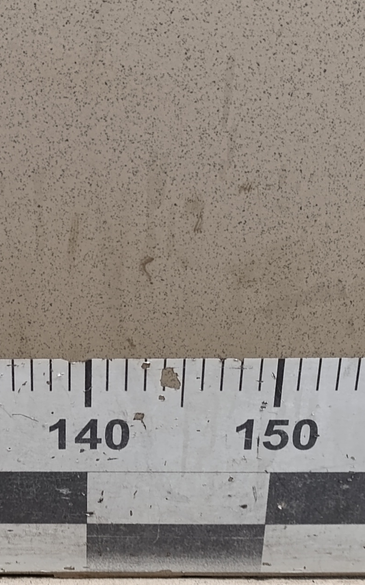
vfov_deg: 26.1
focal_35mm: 79
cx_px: 10
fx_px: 1257
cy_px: 337
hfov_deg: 16.2
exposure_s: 1/100
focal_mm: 6.14
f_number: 1.6
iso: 500
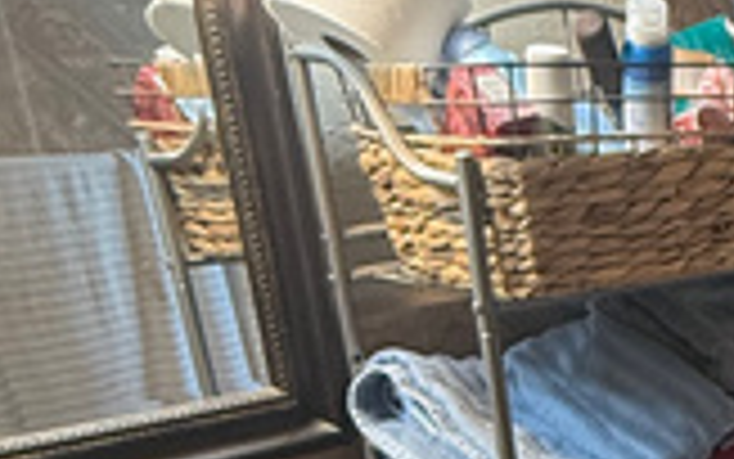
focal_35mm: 70
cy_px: 630
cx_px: 1004
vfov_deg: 17.3
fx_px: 1401
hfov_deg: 24.7
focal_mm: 2.22
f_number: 2.2
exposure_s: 1/60
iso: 250
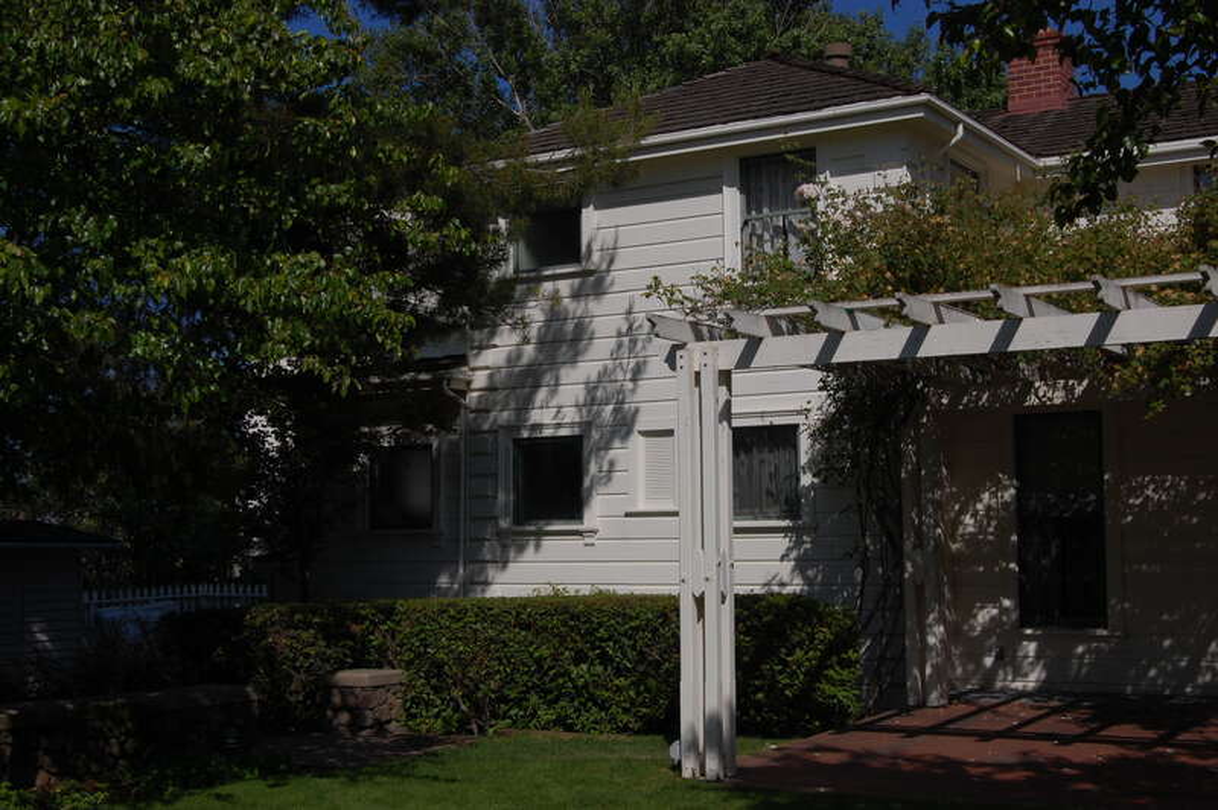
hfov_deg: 41.1
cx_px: 609
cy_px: 405
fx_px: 1623
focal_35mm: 48
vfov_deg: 28.0
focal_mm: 32
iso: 200
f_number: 16
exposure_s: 1/400
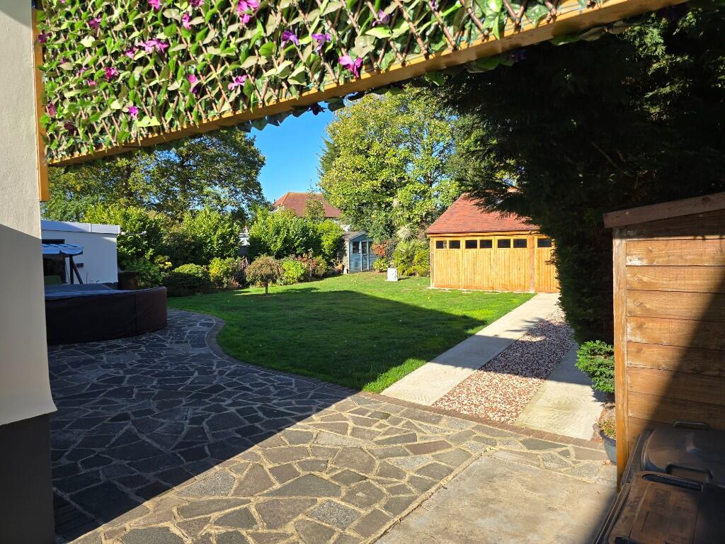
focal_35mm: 23
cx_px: 362
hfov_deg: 73.9
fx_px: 482
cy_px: 272
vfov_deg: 58.9
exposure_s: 1/416
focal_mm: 6.3
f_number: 1.7
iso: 12
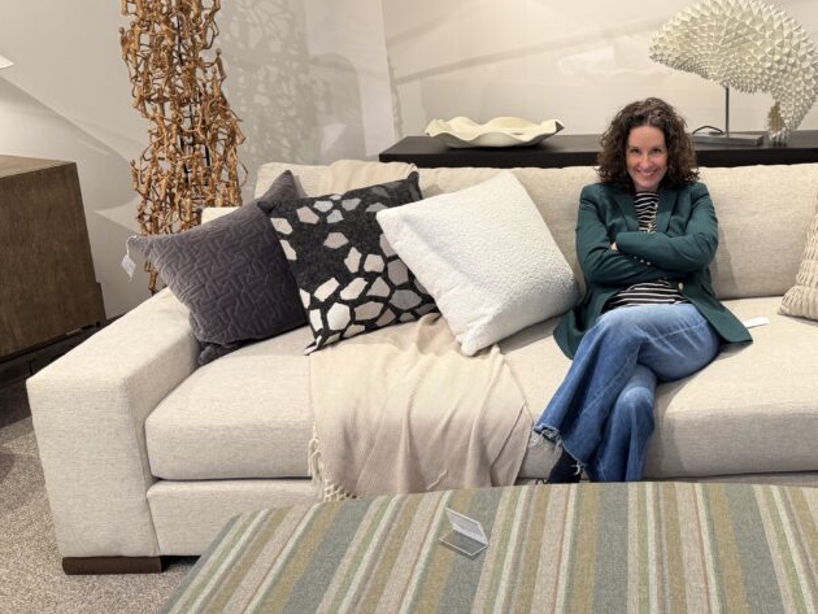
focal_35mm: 39
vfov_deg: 36.5
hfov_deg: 45.6
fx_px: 922
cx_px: 647
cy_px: 210
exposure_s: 1/60
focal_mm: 6.76
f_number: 1.78
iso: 125
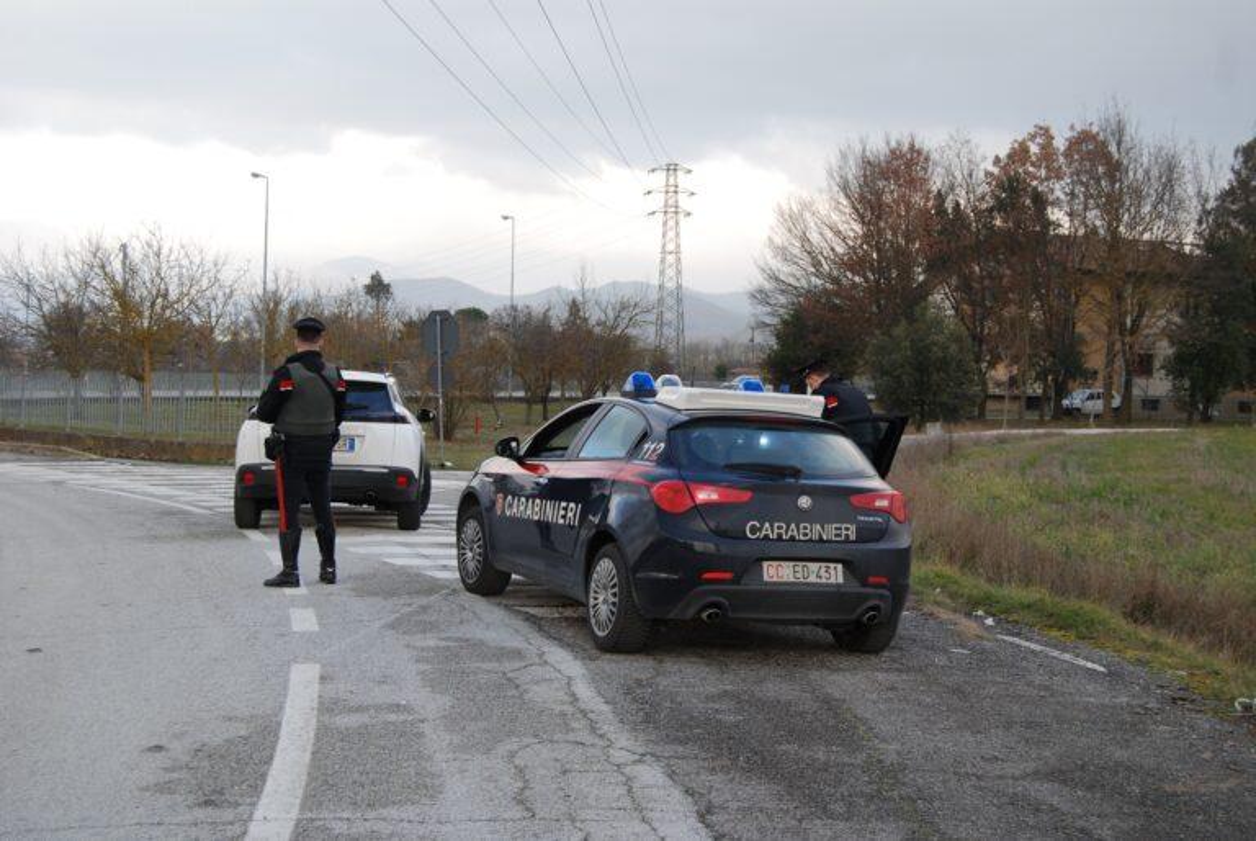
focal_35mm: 52
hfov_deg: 37.8
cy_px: 420
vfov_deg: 25.8
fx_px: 1834
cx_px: 628
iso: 160
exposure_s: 1/125
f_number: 5.6
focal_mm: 35
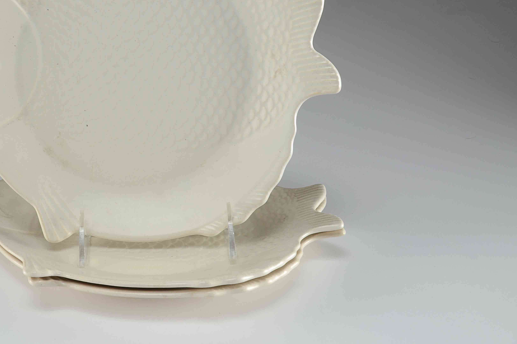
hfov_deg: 33.3
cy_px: 86
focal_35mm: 59
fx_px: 847
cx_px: 135
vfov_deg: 22.8
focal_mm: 26
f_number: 13
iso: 100
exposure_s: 1/80
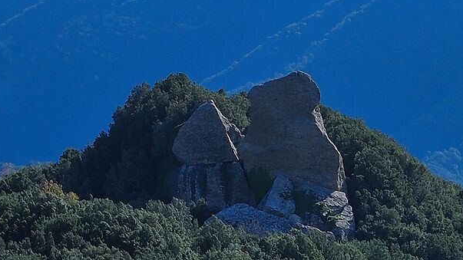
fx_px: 2689
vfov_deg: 5.5
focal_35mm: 219
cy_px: 171
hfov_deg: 9.8
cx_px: 234
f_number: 8
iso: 100
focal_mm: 35
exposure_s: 1/250
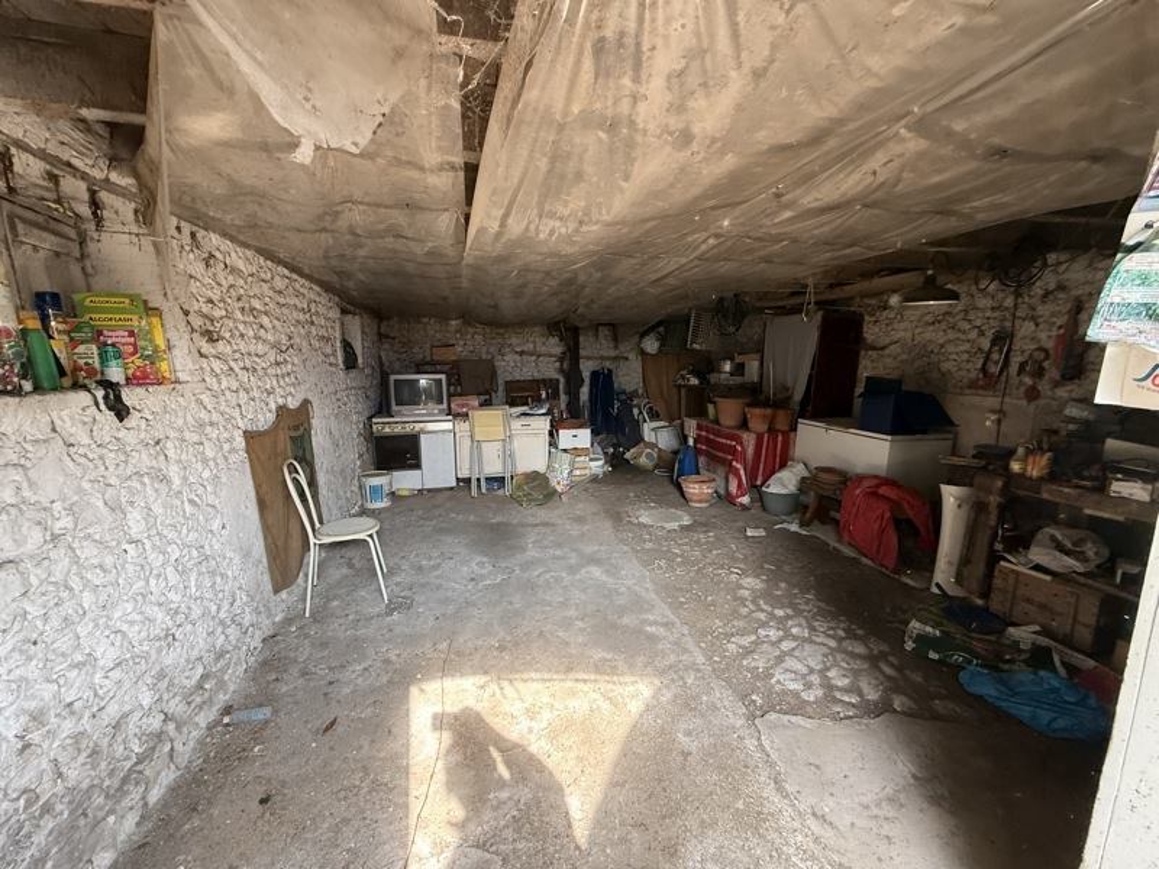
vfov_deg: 85.7
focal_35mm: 14
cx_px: 580
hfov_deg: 102.1
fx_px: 469
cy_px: 434
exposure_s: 1/85
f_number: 2.2
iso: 400
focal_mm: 2.22
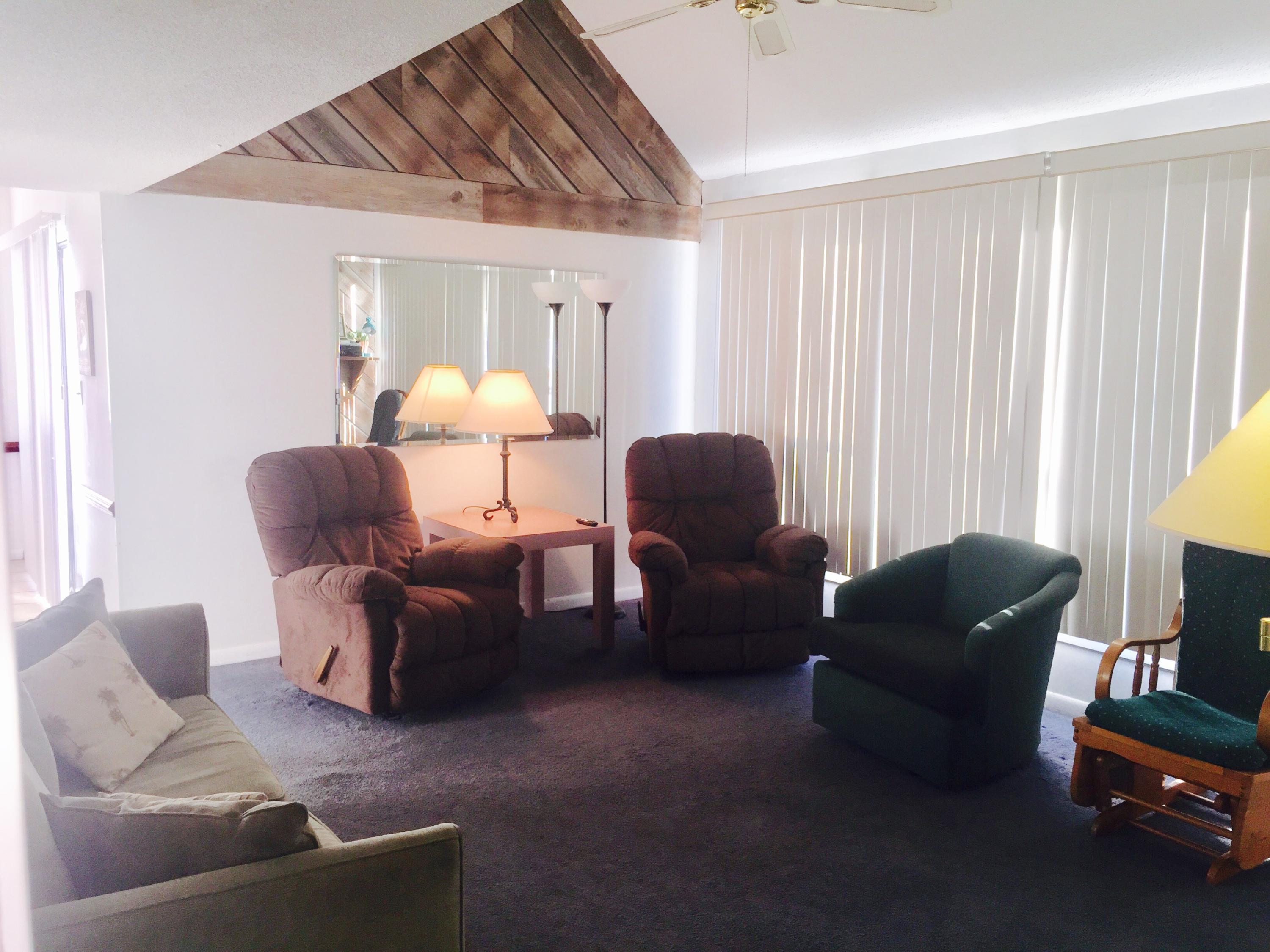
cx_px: 635
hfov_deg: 61.7
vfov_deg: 48.2
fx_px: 1064
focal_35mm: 29
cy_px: 476
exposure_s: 1/55
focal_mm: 4.15
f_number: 2.2
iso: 32
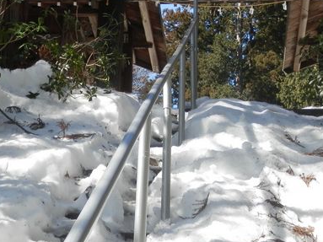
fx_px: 877
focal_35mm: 94
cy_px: 28
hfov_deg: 20.9
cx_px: 186
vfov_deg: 15.5
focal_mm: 8
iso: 80
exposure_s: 1/250
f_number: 3.8
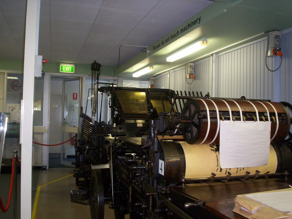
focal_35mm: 36
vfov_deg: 39.7
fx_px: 304
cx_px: 146
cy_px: 110
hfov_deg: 51.4
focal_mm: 5.9
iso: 140
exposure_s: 1/22.6
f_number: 4.5
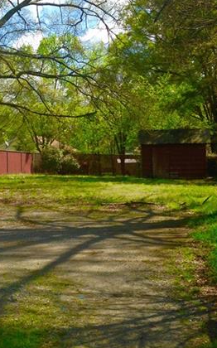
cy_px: 182
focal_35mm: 64
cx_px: 56
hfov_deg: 20.1
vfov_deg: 32.0
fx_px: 606
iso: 50
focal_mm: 4.12
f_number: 2.4
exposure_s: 1/1022
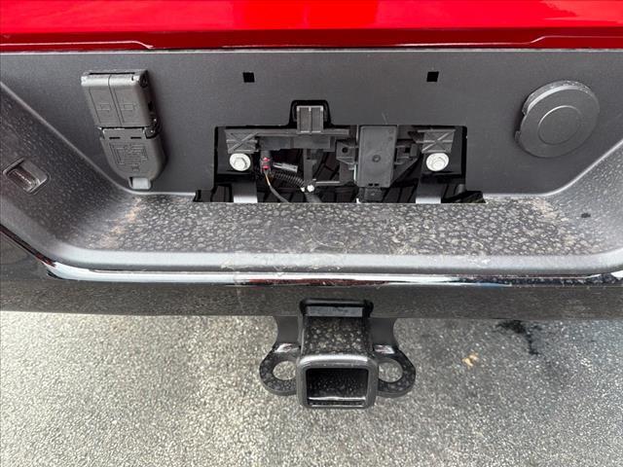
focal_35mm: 24
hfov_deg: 71.6
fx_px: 432
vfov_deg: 56.8
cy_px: 234
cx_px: 312
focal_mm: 6.76
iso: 250
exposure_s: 1/246
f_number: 1.78
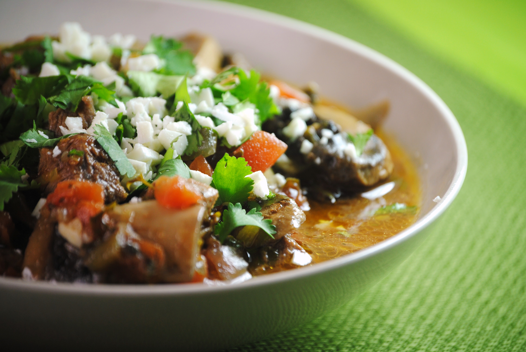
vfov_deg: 7.3
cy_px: 176
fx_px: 2743
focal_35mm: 188
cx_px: 263
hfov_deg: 11.0
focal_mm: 125
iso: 200
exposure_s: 1/250
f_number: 4.8
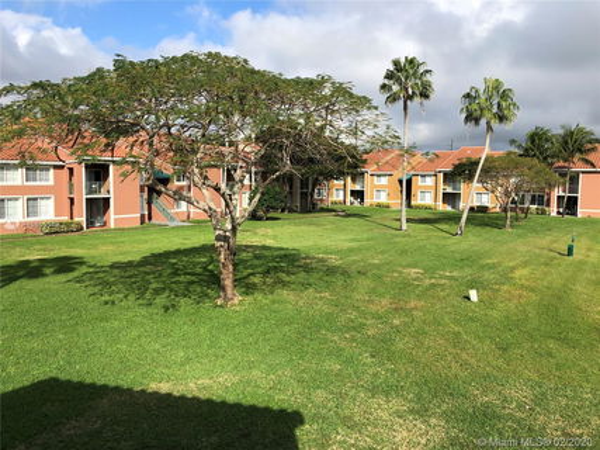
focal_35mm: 28
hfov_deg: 63.5
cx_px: 300
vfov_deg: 49.7
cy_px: 225
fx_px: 485
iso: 20
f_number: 1.8
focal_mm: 4
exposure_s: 1/2183
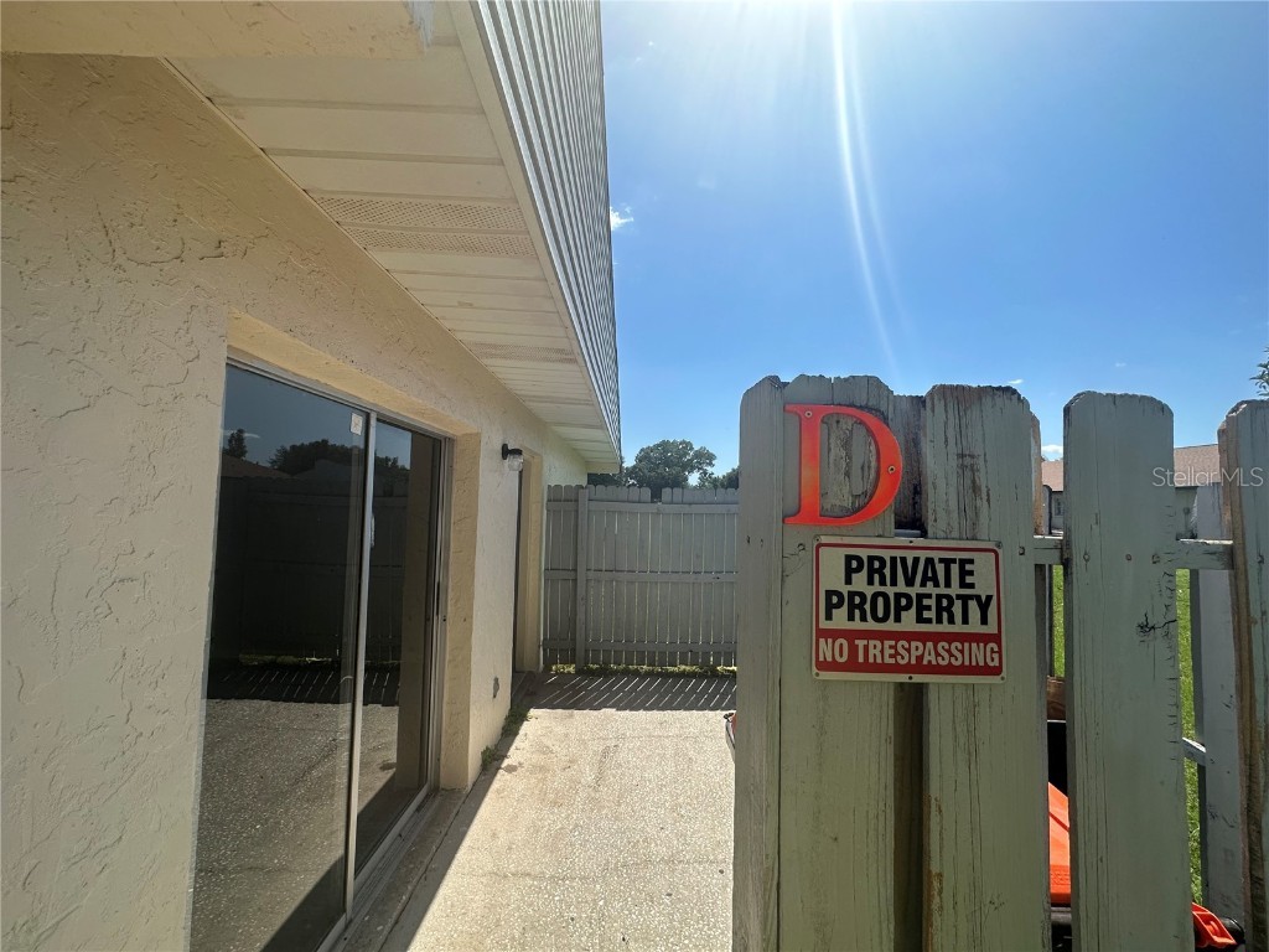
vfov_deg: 85.7
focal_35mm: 14
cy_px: 476
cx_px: 634
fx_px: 513
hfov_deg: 102.1
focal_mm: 2.22
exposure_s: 1/2451
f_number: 2.2
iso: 50
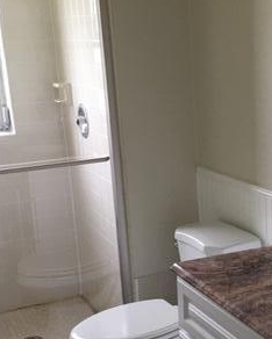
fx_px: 623
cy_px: 219
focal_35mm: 62
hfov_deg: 23.9
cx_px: 250
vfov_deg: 30.3
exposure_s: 1/15
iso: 40
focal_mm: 4.15
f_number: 2.2
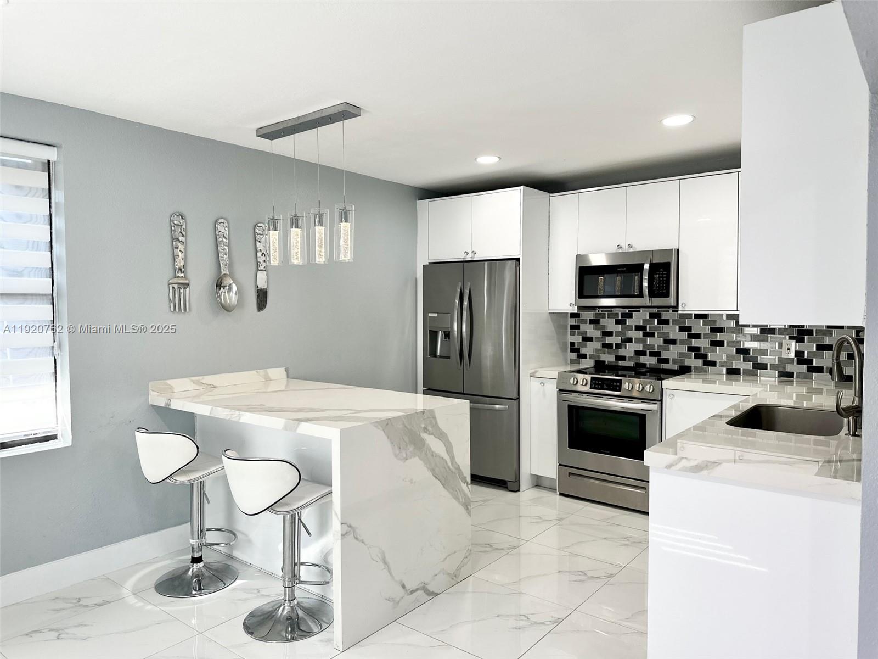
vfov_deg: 56.8
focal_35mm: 24
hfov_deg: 71.6
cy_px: 330
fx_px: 609
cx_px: 439
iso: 100
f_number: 1.78
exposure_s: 1/120
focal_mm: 6.86
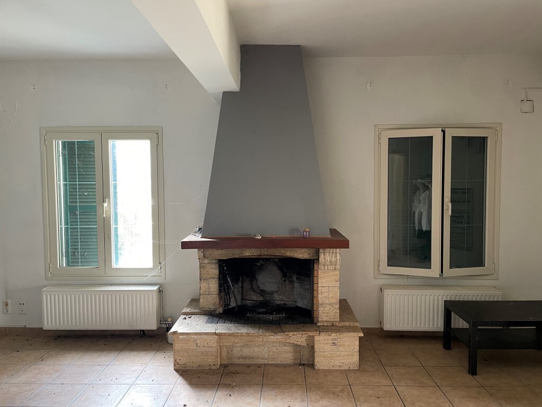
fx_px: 407
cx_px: 271
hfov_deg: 67.3
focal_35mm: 26
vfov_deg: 53.1
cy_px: 204
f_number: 1.6
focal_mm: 4.2
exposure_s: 1/60
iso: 200
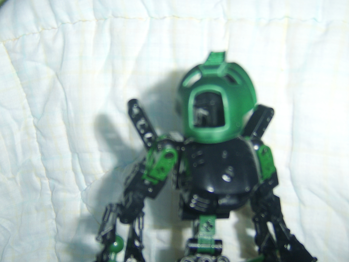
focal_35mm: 36
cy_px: 146
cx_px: 147
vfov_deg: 39.6
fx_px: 363
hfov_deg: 51.1
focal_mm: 8.13
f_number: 2.7
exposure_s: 1/30
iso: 141
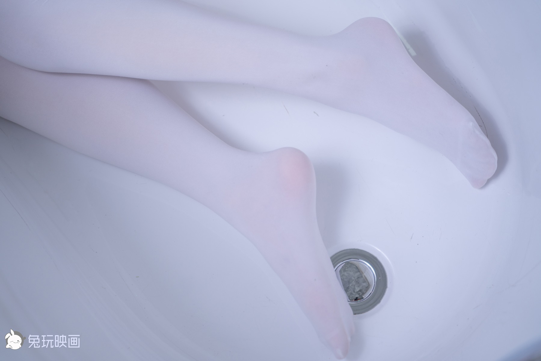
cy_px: 180
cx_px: 270
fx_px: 1127
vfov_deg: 18.2
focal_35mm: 75
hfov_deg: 27.0
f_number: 2.8
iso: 100
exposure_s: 1/160
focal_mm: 75
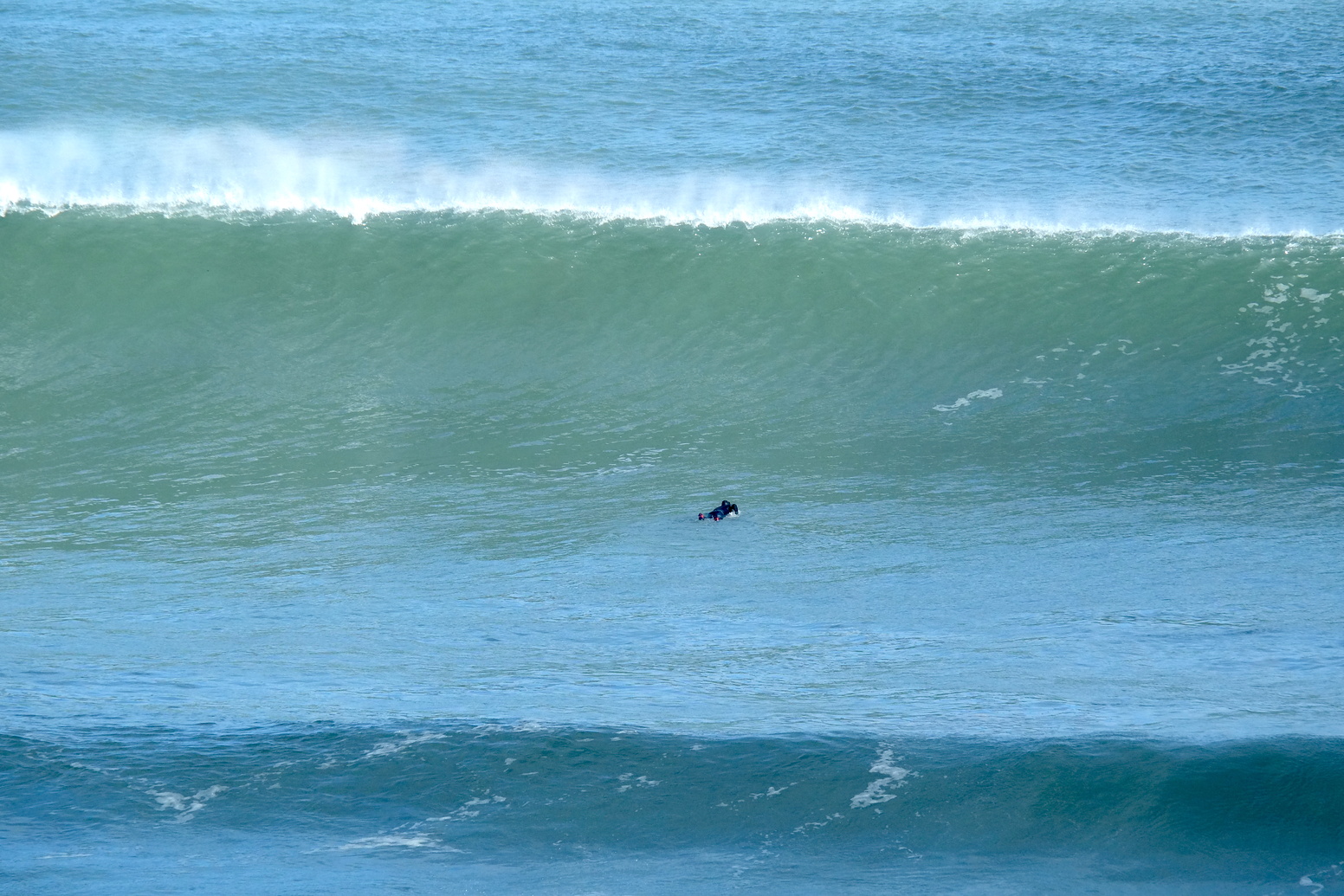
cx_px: 672
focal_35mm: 345
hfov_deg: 6.0
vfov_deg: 4.0
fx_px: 12880
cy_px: 448
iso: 1250
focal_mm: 230
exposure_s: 1/1000
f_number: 11
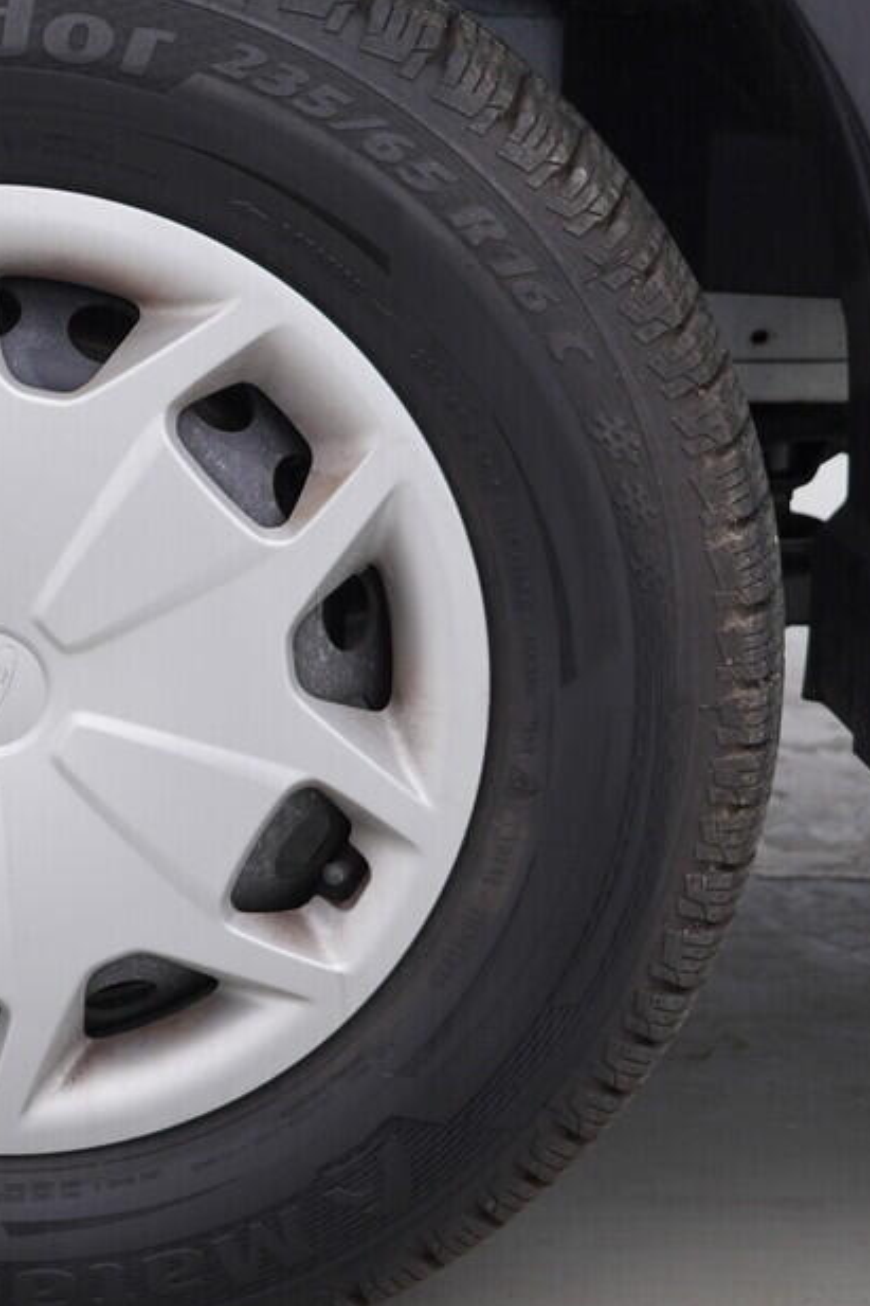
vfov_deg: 24.2
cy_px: 722
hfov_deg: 16.0
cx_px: 55
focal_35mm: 84
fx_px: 3046
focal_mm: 24
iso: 125
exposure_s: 1/60
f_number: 3.5
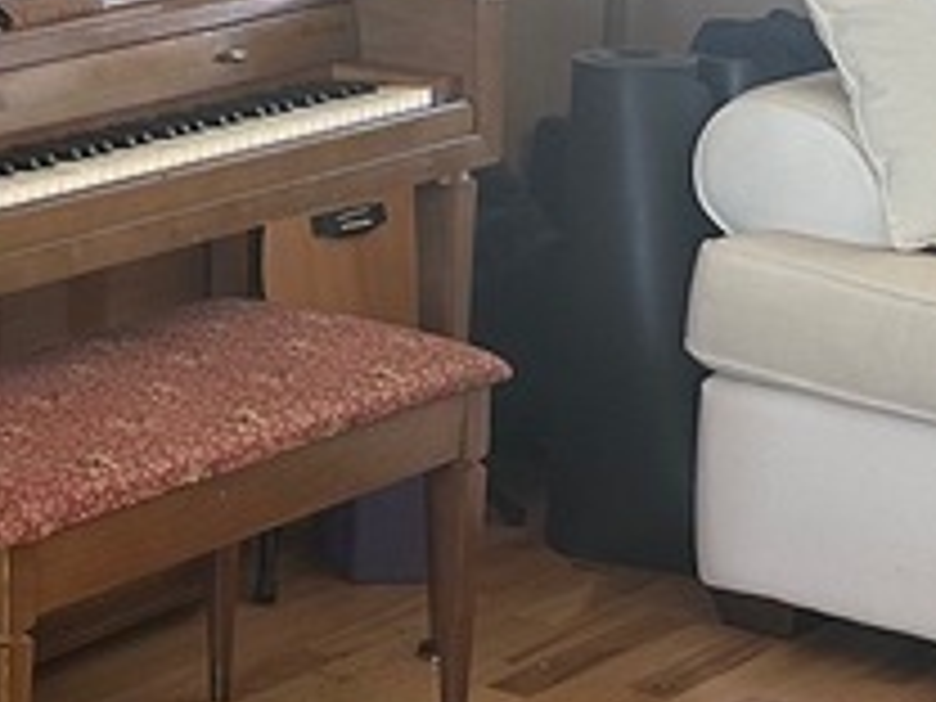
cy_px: 148
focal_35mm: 118
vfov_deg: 12.5
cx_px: -364
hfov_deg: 15.7
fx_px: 3191
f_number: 1.78
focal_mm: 6.86
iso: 200
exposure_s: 1/121
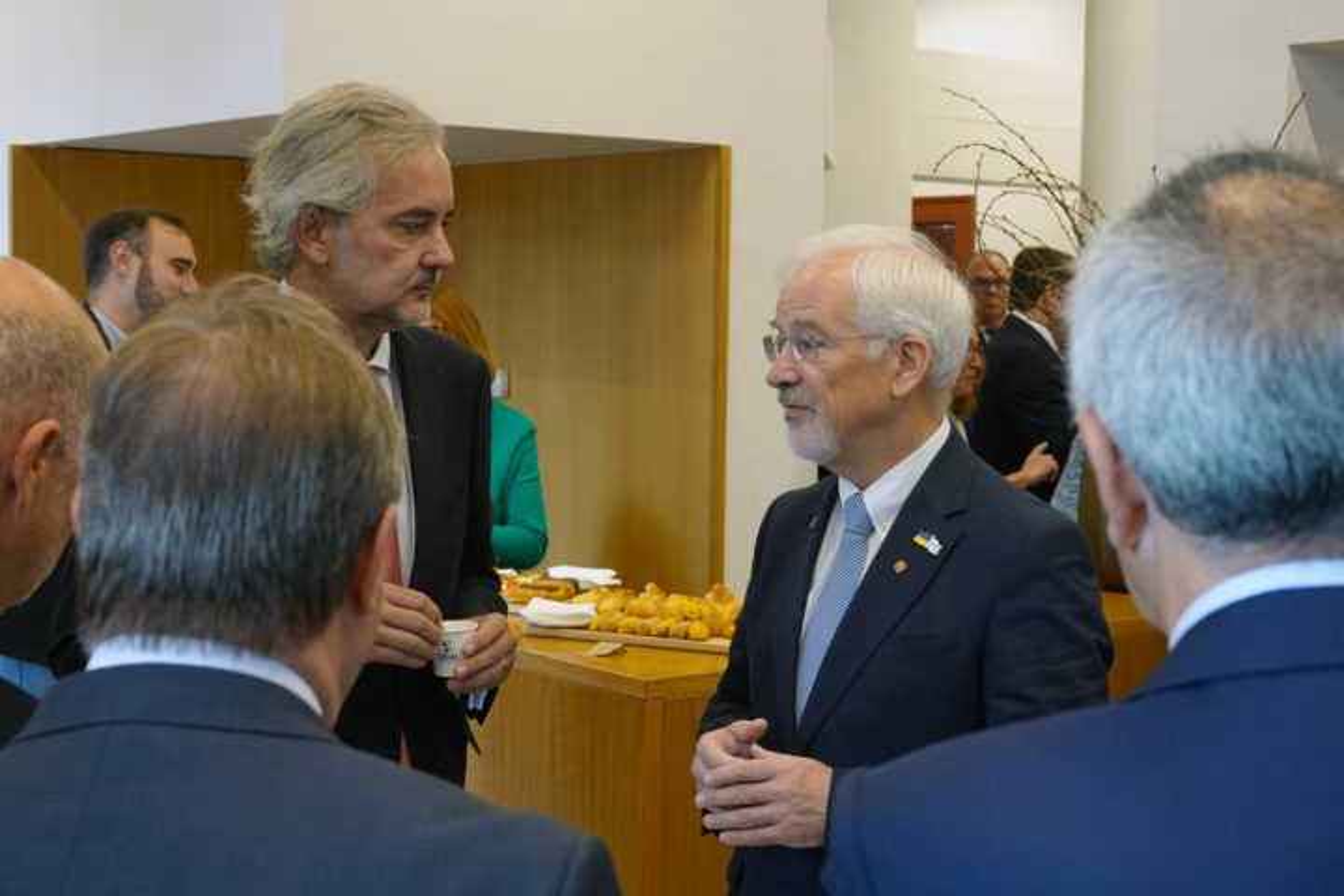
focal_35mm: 54
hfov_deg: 36.9
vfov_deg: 25.1
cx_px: 672
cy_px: 448
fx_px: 2016
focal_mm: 19.68
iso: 320
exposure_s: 1/60
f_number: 3.2
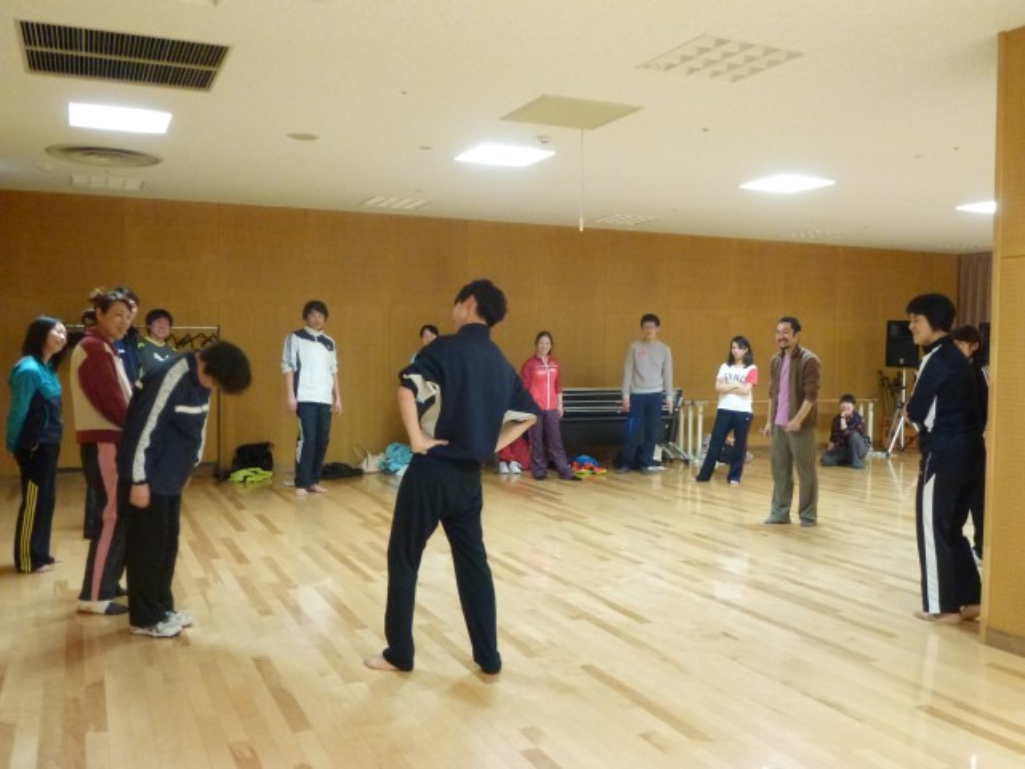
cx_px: 512
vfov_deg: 46.8
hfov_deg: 60.0
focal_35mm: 30
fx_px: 888
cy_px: 384
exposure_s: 1/30
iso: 400
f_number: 3.5
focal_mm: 5.4
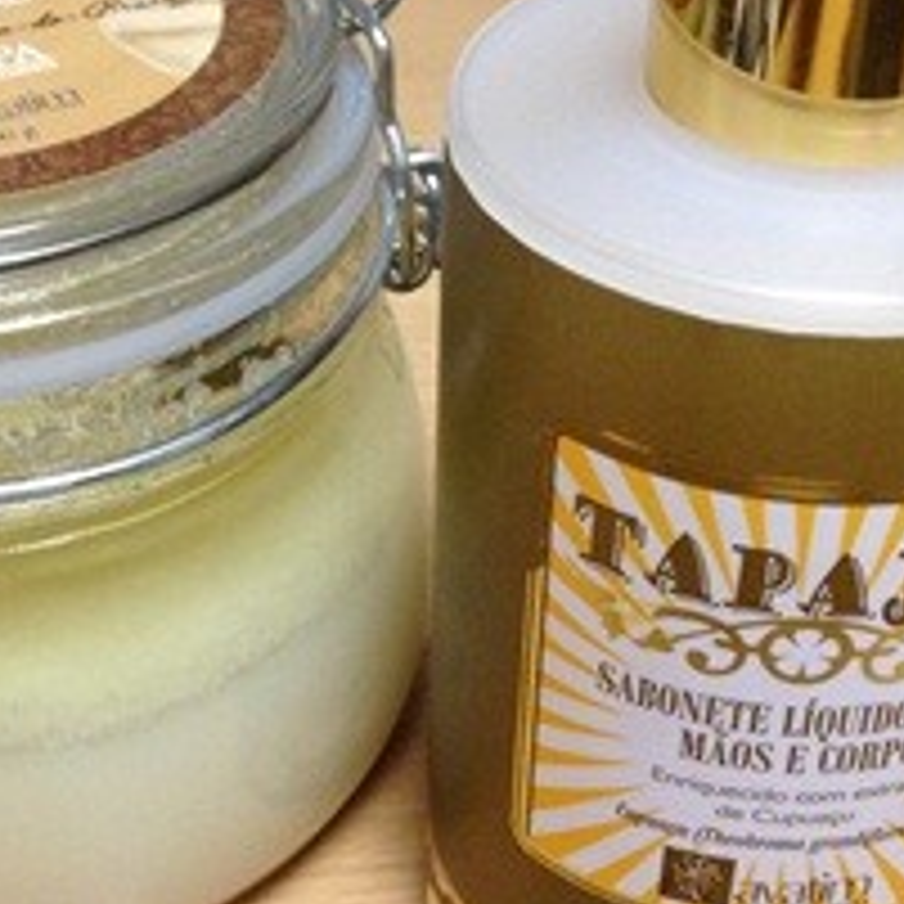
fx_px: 2039
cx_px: 382
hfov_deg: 25.0
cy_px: 409
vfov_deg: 25.0
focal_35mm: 69
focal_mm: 4.28
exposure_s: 1/20
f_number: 2.4
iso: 250
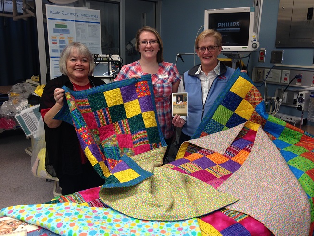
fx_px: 299
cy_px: 118
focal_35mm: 33
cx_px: 157
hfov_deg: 55.3
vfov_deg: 43.0
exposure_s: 1/45
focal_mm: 4.12
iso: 50
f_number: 2.4
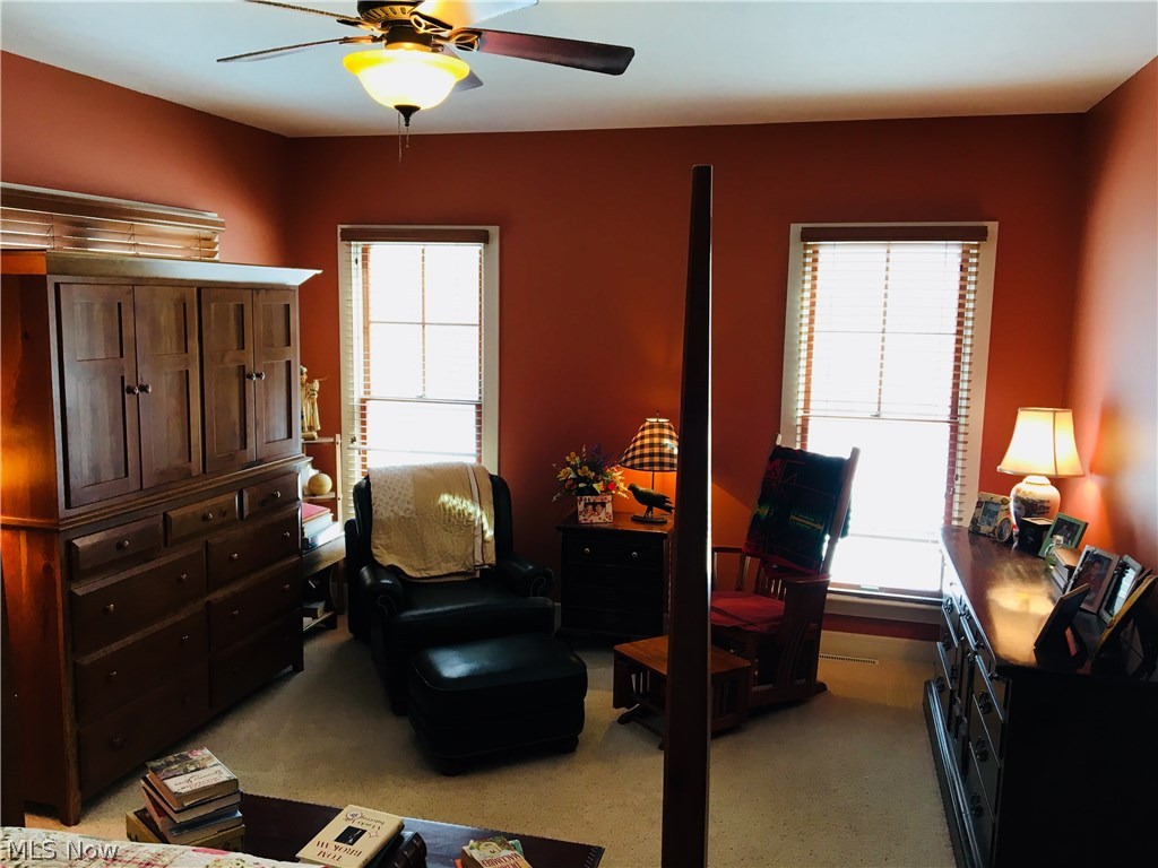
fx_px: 970
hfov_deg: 61.7
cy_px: 434
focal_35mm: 29
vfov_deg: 48.2
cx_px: 579
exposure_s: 1/30
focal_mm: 4.15
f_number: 2.2
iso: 32
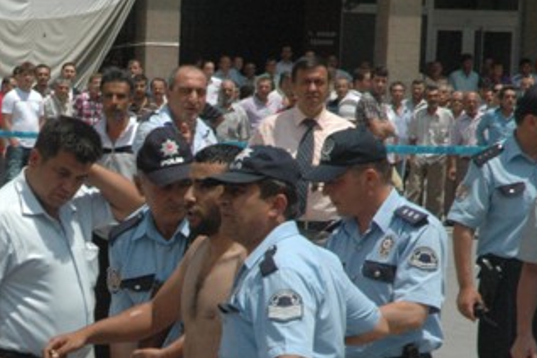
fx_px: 3147
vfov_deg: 6.5
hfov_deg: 9.7
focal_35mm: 211
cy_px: 356
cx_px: 49
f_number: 16
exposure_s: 1/1000
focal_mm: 70
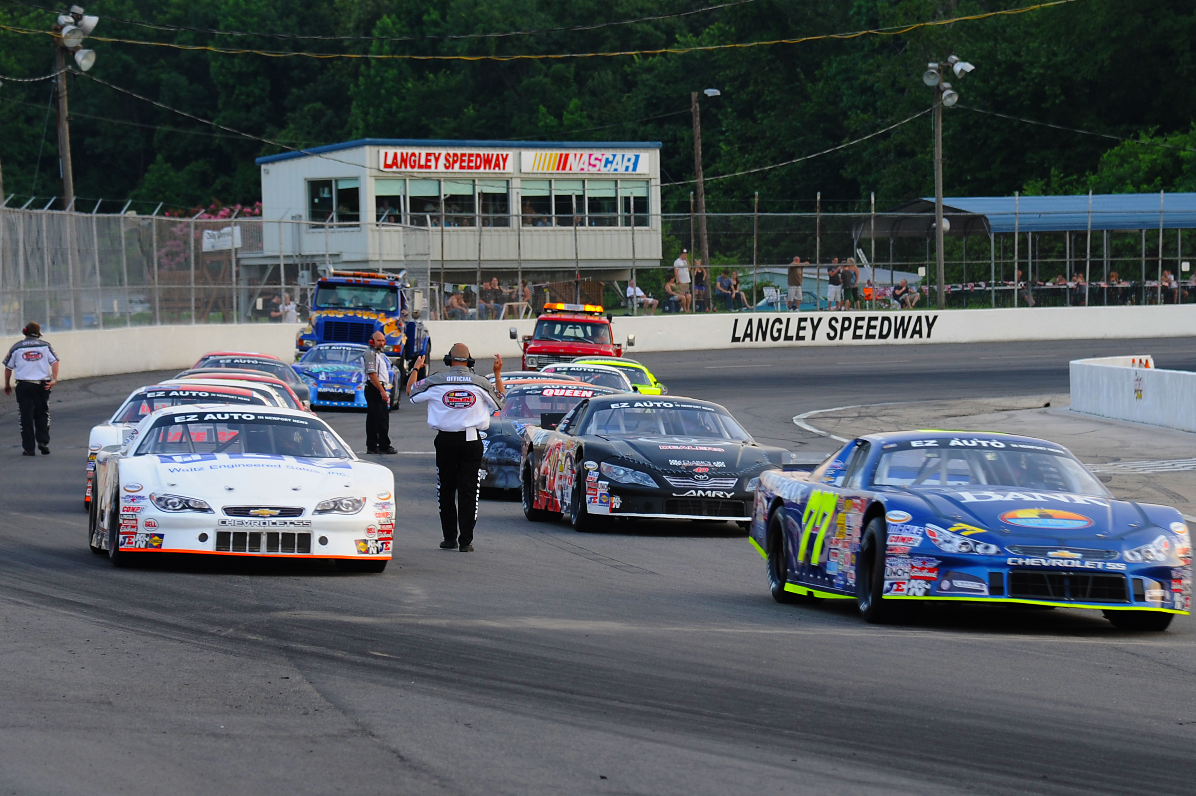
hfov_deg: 17.1
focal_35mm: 120
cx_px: 598
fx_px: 3984
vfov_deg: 11.4
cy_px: 398
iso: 500
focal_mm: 120
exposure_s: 1/100
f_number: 5
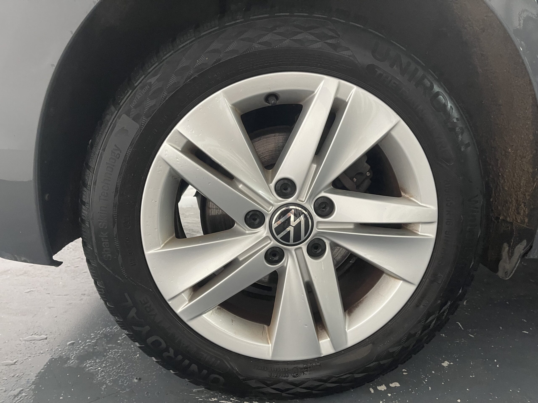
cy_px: 202
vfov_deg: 54.9
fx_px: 389
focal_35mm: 25
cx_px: 269
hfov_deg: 69.4
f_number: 1.6
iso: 400
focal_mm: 5.1
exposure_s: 1/50
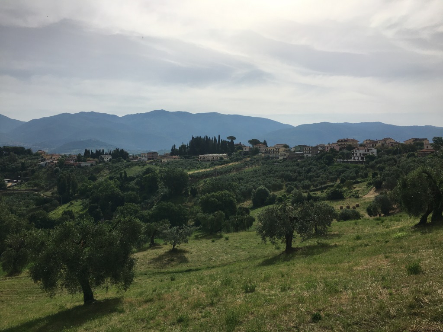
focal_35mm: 29
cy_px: 166
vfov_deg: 48.2
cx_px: 222
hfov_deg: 61.7
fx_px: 371
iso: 25
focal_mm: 4.15
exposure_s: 1/3846
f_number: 2.2
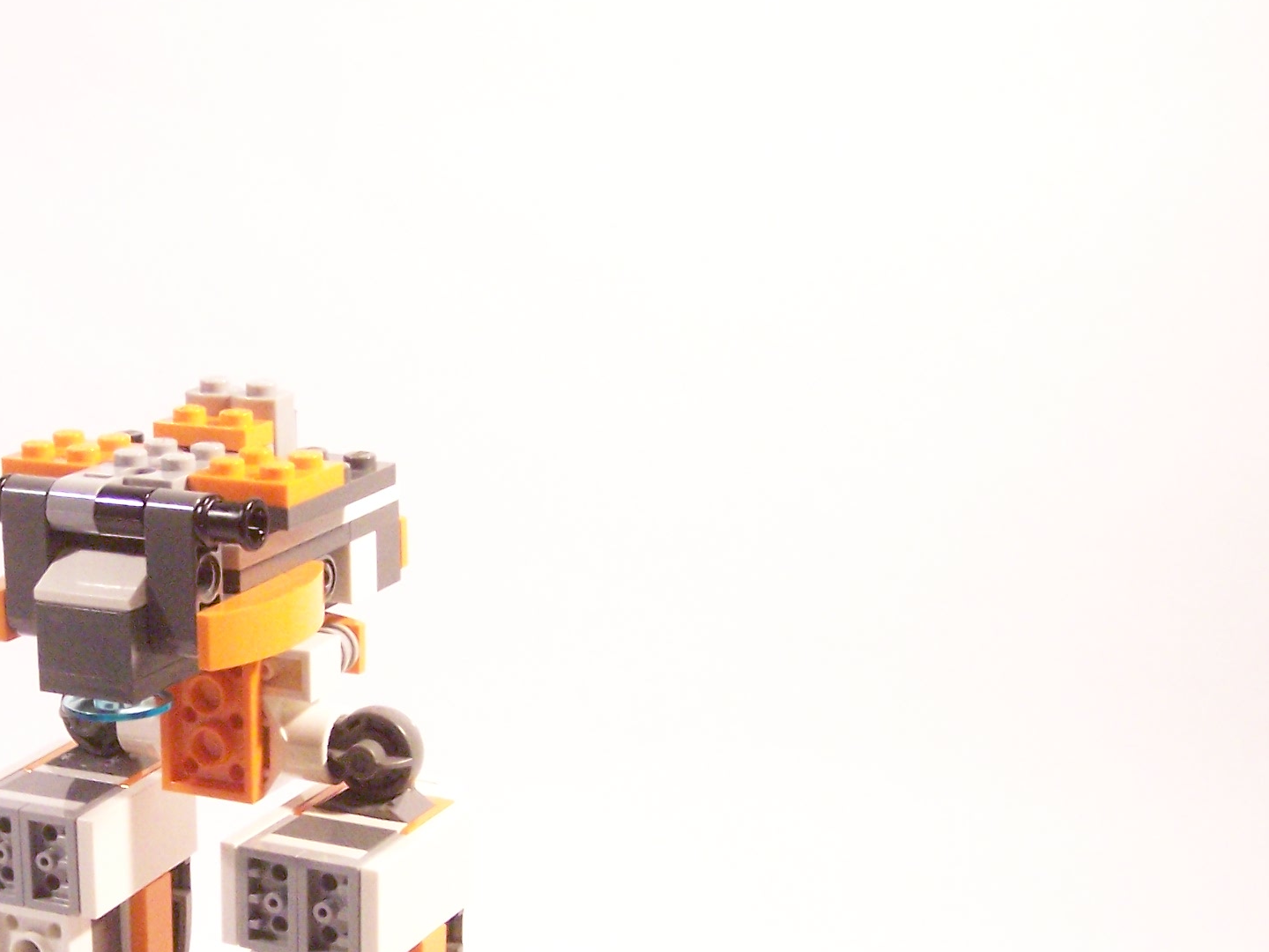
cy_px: 740
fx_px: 2493
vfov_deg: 21.4
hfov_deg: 27.8
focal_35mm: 68
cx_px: 208
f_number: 3.2
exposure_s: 1/45
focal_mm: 6.3
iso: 400
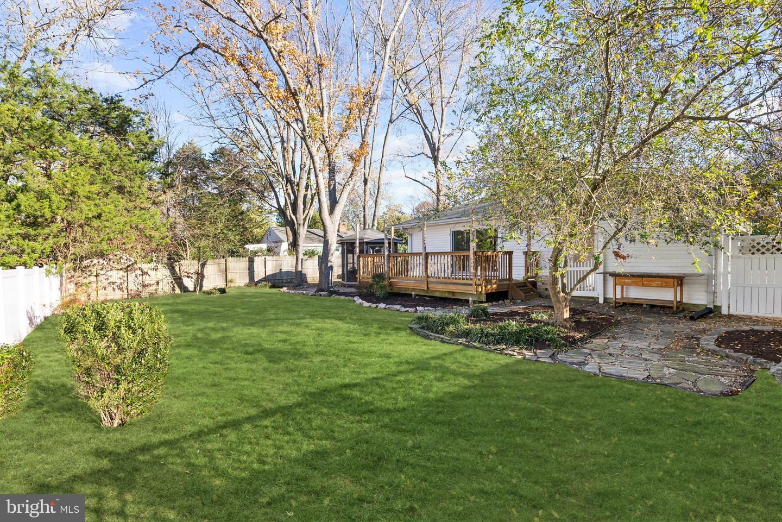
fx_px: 359
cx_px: 391
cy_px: 261
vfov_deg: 72.1
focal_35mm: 16
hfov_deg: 95.0
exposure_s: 1/125
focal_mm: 16.5
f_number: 6.3
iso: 200
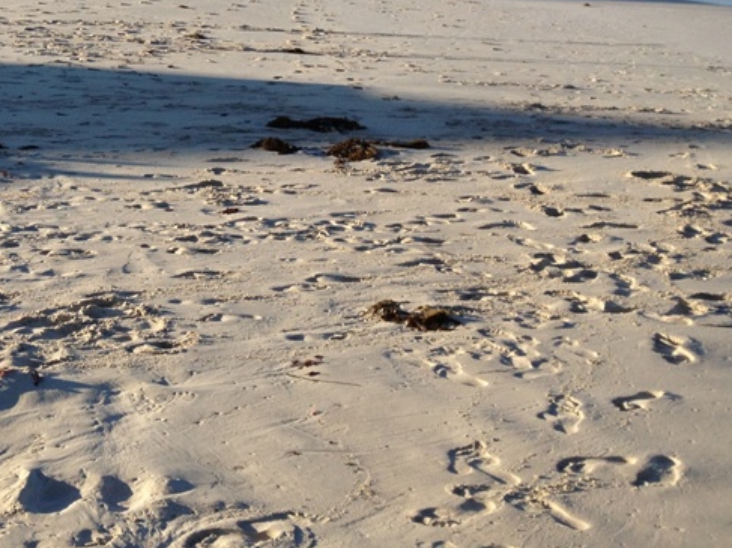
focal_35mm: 75
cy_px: -19
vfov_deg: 19.0
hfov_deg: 24.8
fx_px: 1586
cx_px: 8
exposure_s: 1/1416
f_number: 2.4
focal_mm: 4.28
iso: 50
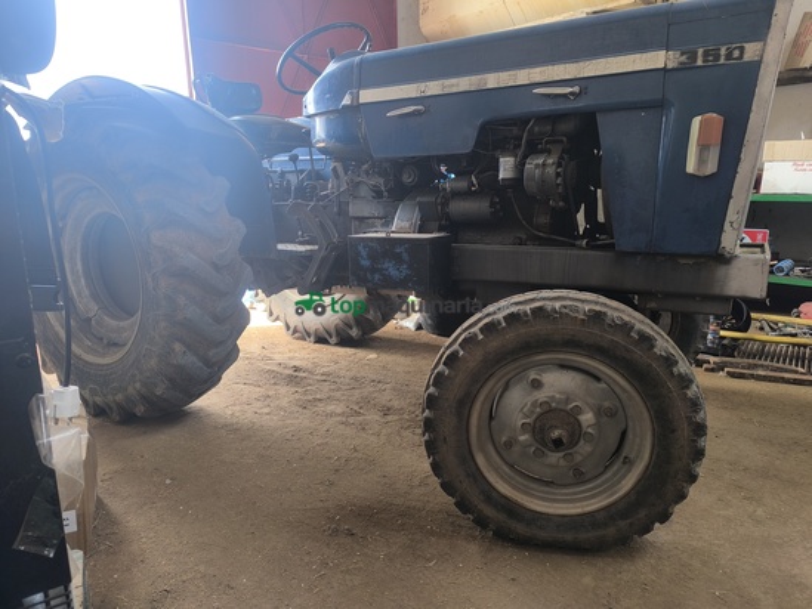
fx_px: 540
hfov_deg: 73.9
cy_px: 304
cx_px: 406
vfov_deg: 58.9
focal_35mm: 23
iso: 200
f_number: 1.65
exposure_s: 1/100
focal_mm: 6.14
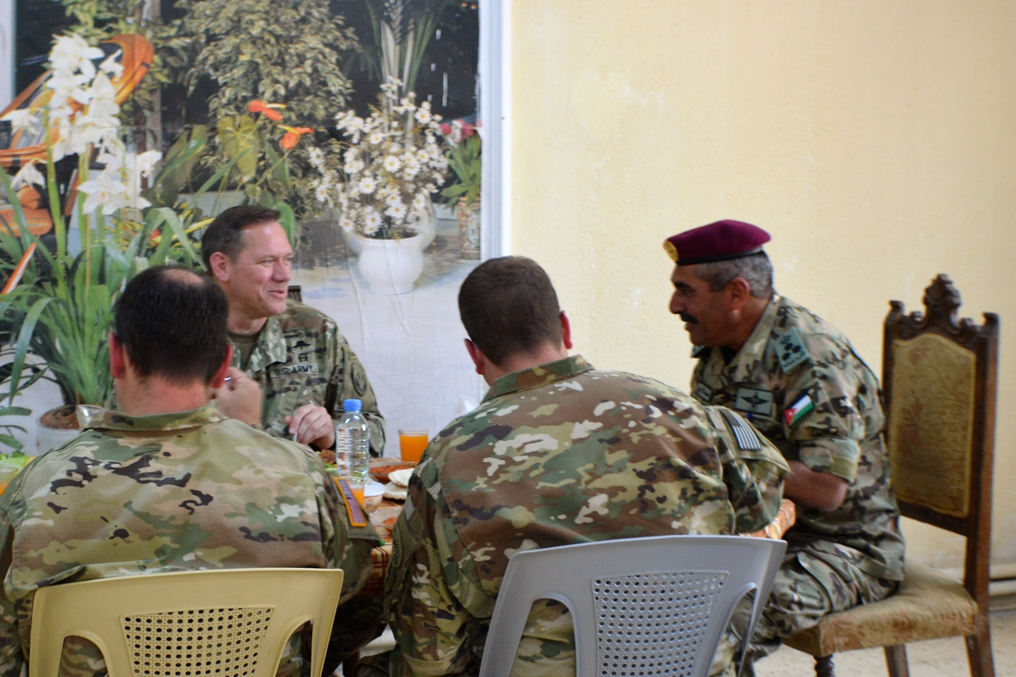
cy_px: 338
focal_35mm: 54
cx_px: 508
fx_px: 1524
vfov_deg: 25.1
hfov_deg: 36.9
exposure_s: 1/20
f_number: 5
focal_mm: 36
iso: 400
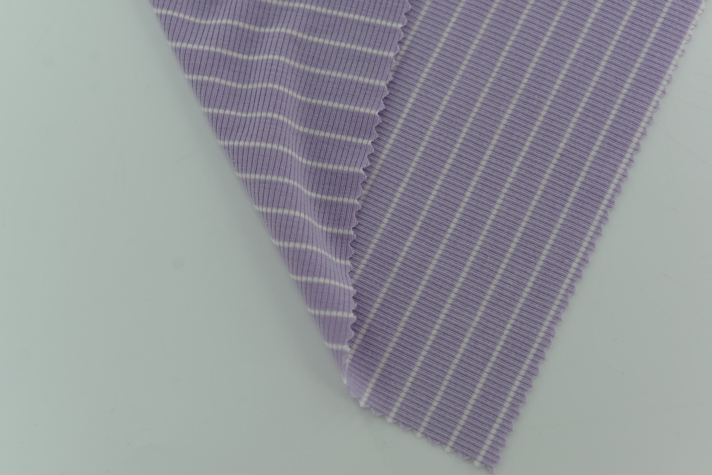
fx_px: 989
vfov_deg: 27.0
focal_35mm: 50
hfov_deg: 39.6
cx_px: 356
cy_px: 238
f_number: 3.5
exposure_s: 1/250
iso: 100
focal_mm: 50
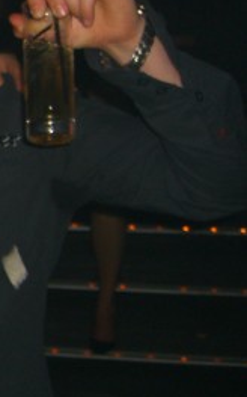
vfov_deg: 22.4
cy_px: 118
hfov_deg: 12.9
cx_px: -199
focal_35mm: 92
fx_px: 993
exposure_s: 1/60
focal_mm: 7.9
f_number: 2.8
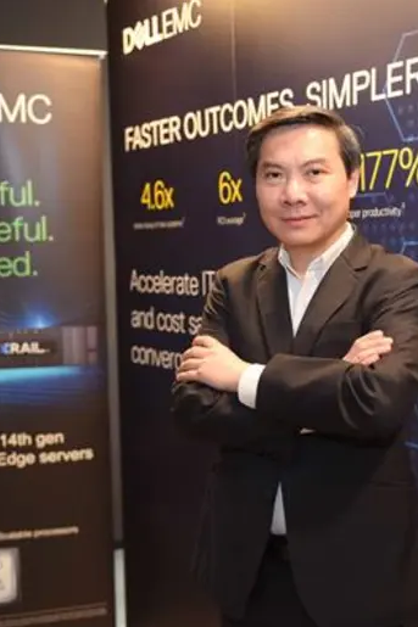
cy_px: 314
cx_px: 313
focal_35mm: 53
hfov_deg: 25.2
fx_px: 924
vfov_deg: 37.5
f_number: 2.8
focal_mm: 35
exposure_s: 1/125
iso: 800
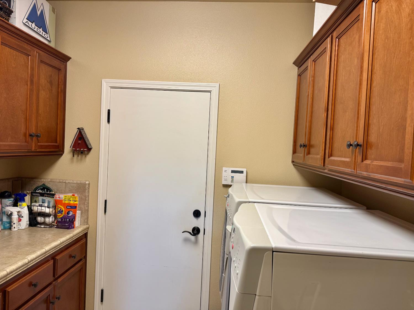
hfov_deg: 71.6
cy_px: 155
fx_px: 287
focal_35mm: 24
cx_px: 207
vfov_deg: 56.8
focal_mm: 6.76
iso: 125
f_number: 1.78
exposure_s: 1/60
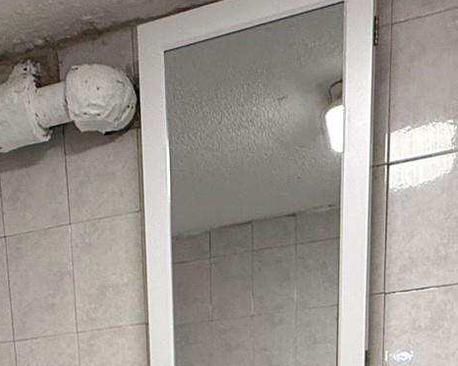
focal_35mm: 60
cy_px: 677
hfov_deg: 31.0
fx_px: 813
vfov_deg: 18.9
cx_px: 129
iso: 200
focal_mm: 2.22
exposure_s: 1/120
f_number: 2.2
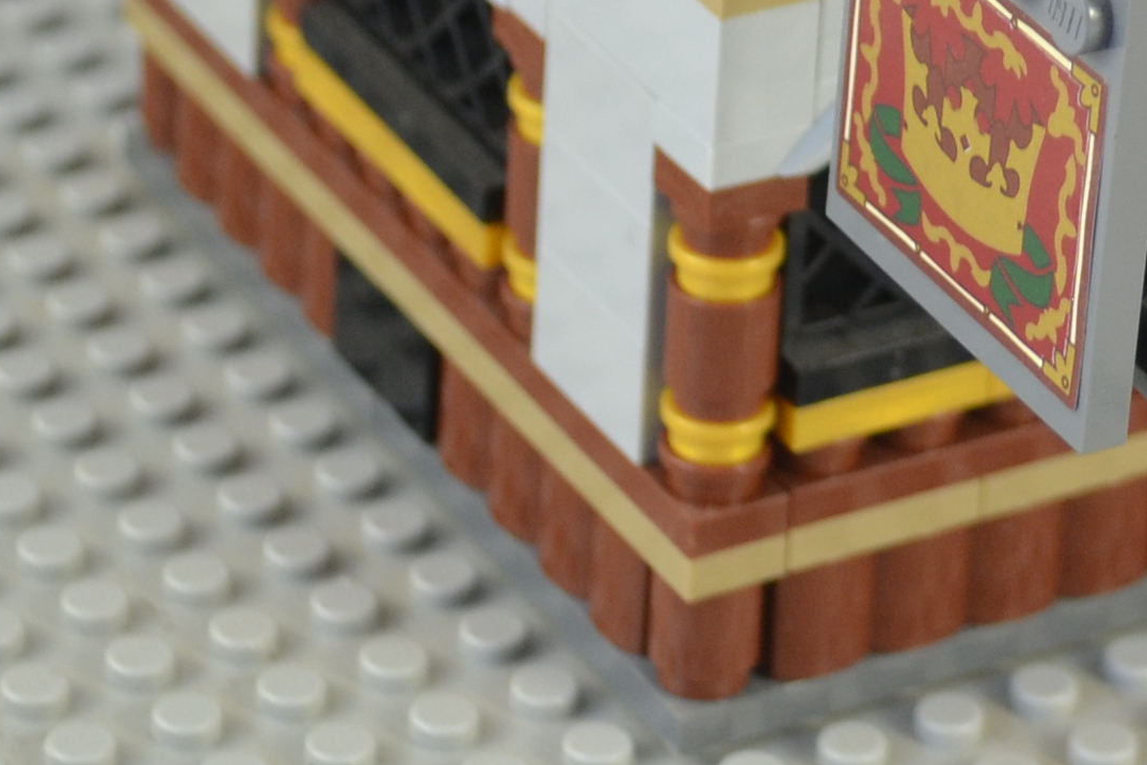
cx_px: 1319
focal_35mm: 180
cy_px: -801
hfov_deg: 11.2
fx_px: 5735
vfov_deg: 7.3
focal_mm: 28
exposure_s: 1/30
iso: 400
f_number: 4.5
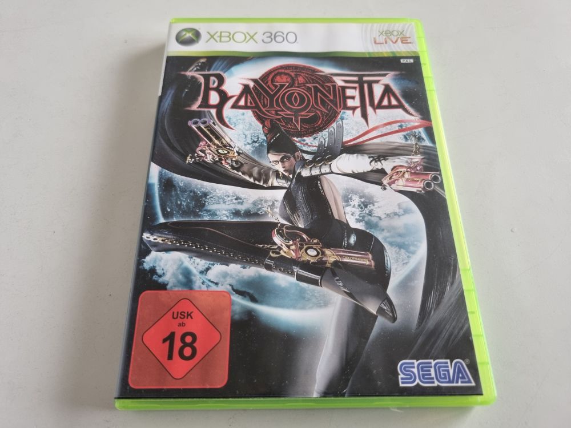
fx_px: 429
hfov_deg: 67.3
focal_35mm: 26
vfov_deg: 53.1
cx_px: 286
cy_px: 214
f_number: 1.8
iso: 200
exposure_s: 1/100
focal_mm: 5.4
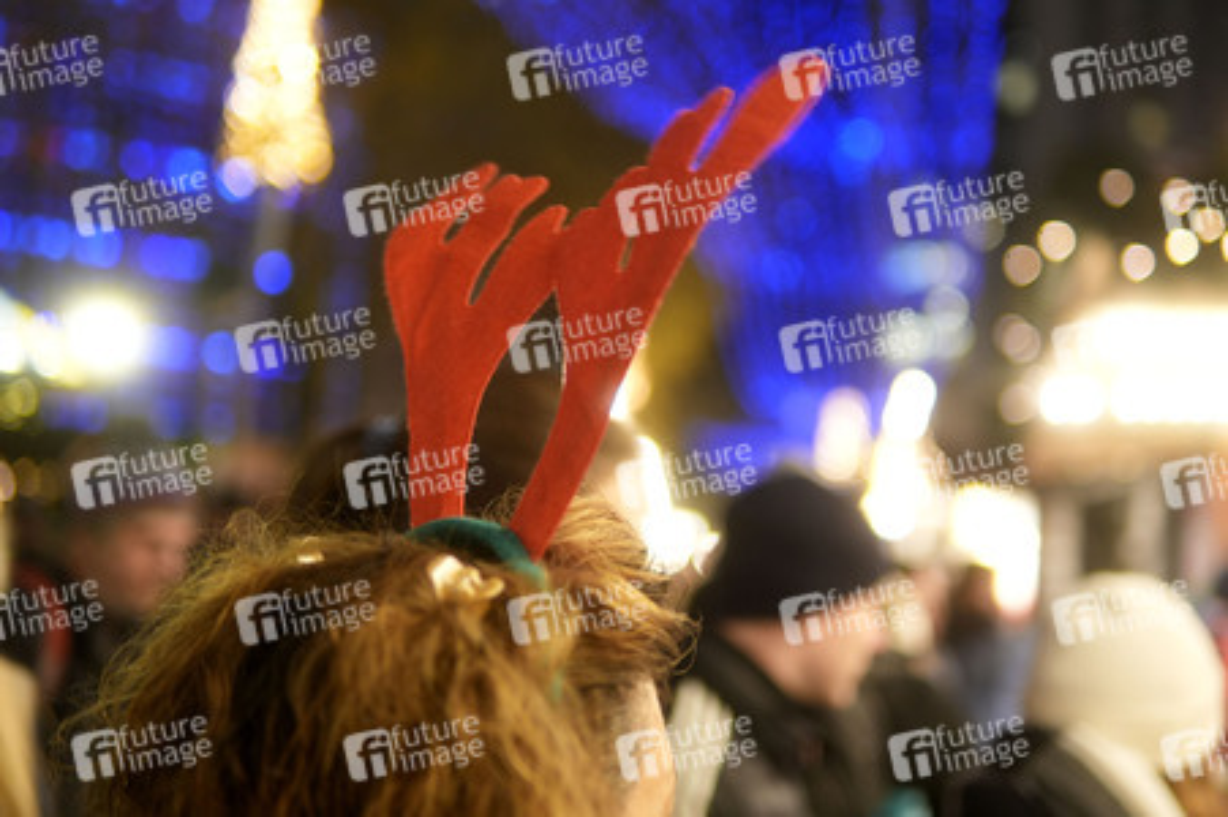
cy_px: 408
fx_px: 1534
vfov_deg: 29.8
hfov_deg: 43.6
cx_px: 614
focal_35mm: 45
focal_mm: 30
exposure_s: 1/60
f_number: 1.4
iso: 640
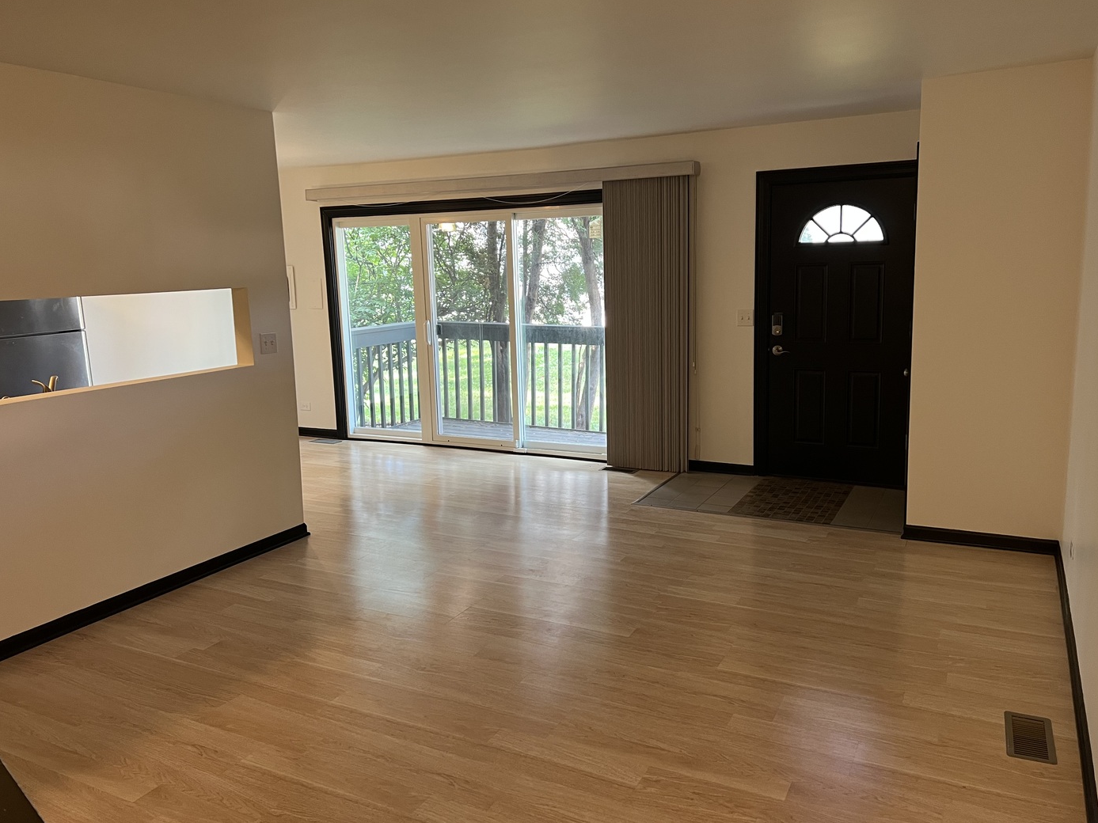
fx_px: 856
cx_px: 569
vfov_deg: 51.3
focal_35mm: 27
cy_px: 400
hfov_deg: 65.3
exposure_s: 1/60
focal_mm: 5.7
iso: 160
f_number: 1.5
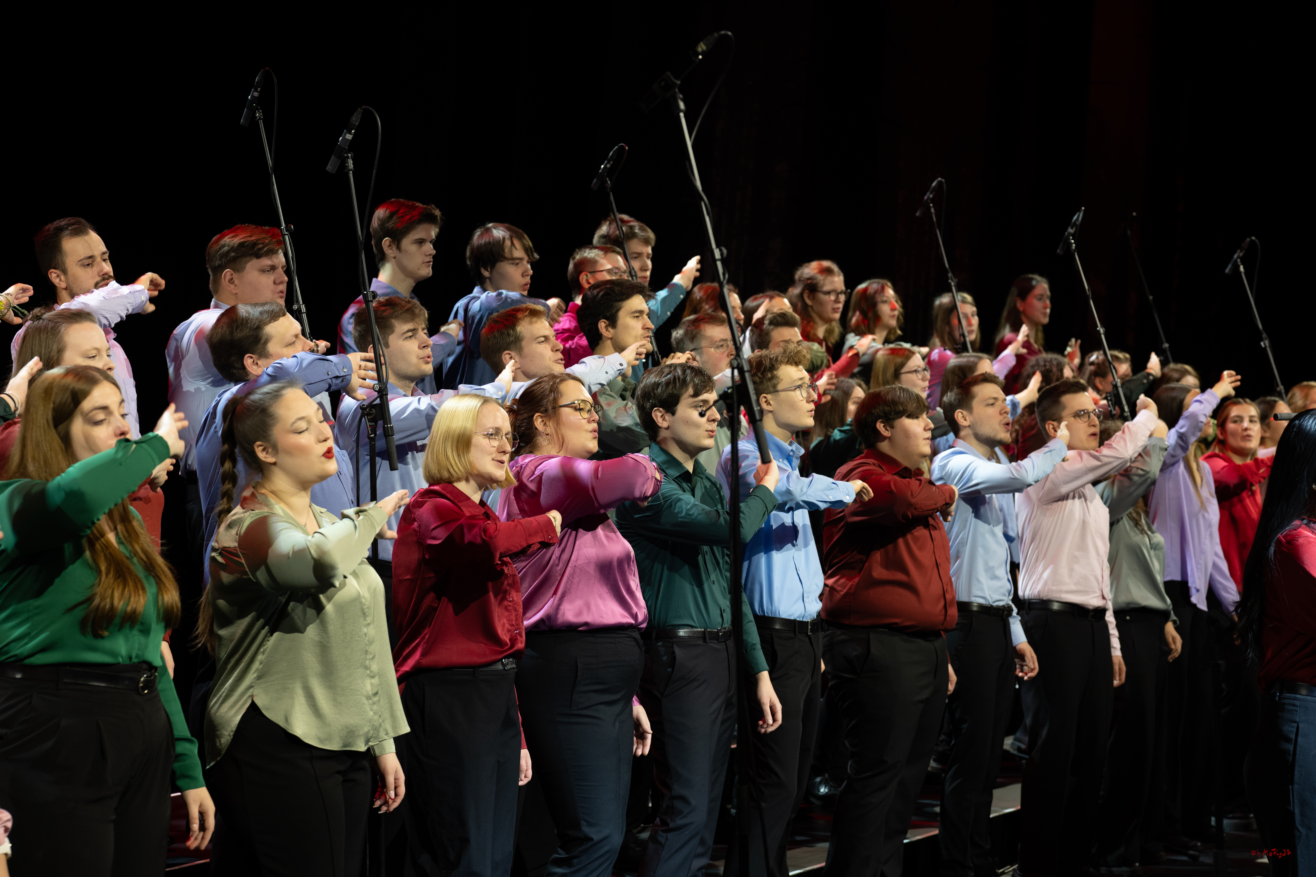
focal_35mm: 85
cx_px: 658
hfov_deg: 23.9
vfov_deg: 16.1
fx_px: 3107
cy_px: 438
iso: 800
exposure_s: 1/100
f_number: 4.5
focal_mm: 85
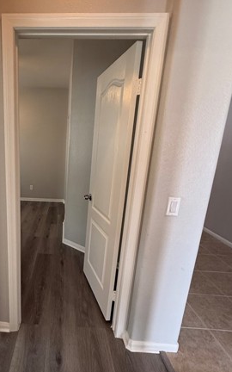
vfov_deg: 79.4
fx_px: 223
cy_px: 206
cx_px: 51
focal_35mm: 22
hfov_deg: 52.0
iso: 200
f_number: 2.2
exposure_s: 1/60
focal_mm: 2.22
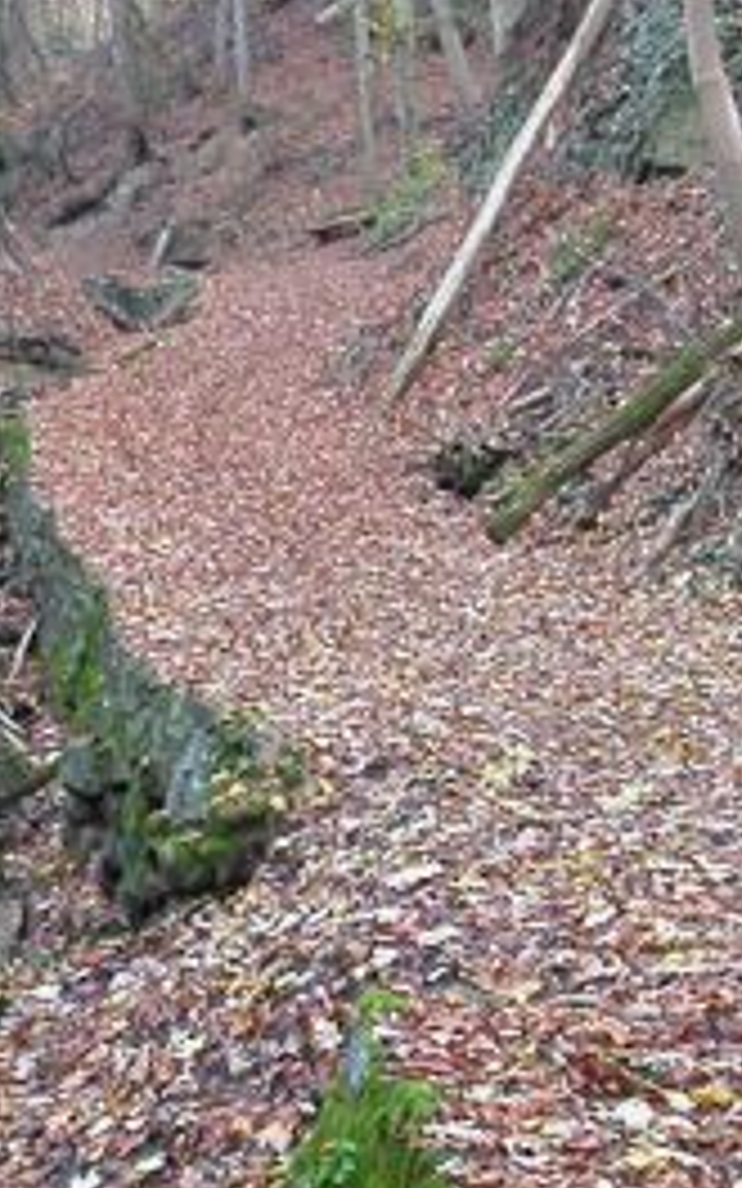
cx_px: 175
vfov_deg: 21.7
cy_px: 850
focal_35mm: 95
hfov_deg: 13.7
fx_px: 3074
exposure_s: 1/16.4
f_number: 2.7
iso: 100
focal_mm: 5.6
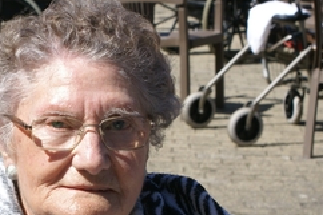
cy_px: 183
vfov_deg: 9.2
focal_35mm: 149
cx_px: 35
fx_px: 1336
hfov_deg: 13.7
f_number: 10
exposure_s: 1/160
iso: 100
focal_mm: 40
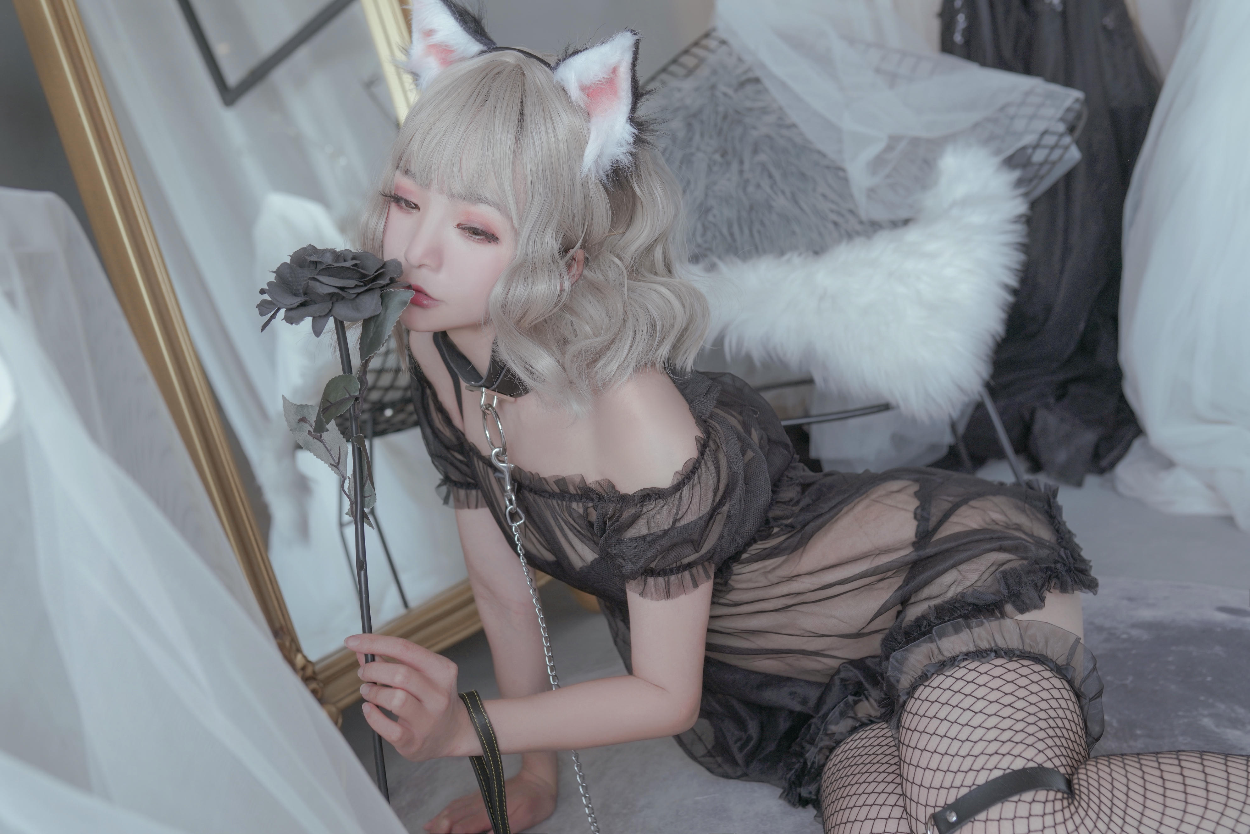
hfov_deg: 54.4
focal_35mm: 35
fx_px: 1215
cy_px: 417
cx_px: 625
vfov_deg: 37.9
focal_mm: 35
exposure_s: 1/60
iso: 400
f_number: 4
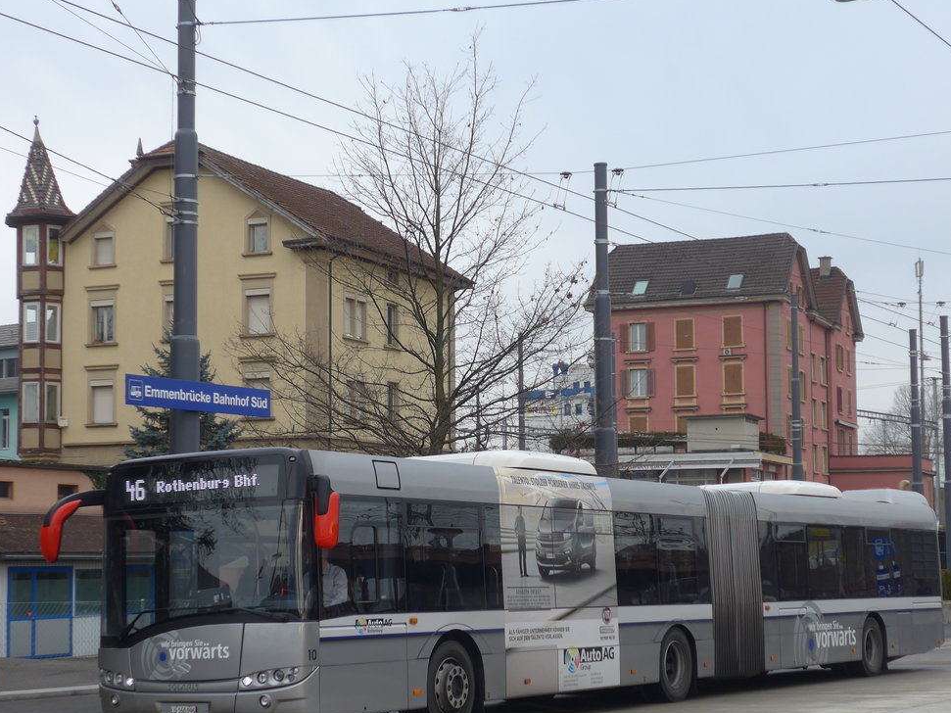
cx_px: 488
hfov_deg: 28.6
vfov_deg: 21.6
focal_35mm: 68
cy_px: 421
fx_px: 1868
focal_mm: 11.3
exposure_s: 1/200
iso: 80
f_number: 3.4
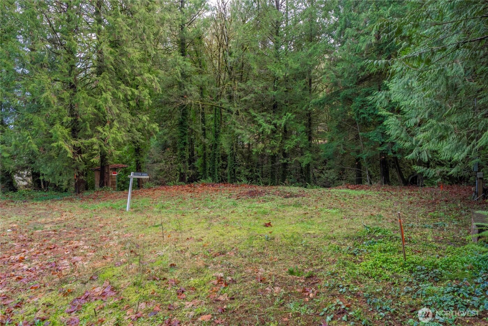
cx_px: 244
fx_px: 271
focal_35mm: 20
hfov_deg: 83.9
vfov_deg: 62.0
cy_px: 163
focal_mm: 20
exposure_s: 1/20
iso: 1000
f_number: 7.1
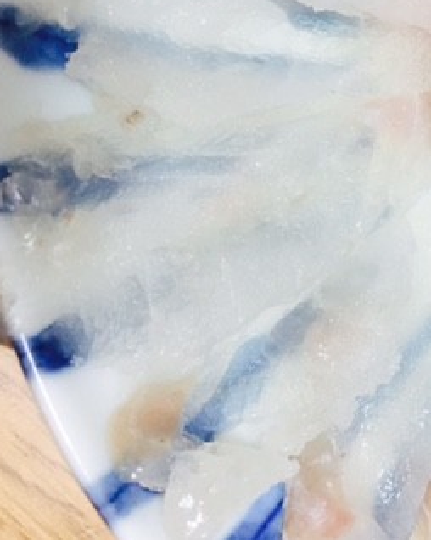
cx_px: 489
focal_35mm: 57
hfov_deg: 24.6
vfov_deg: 32.5
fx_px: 910
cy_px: 143
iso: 100
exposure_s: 1/30
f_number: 2.2
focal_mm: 4.15
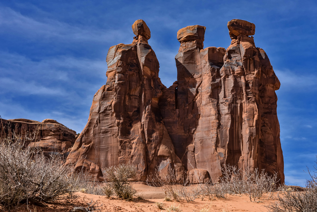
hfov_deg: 26.0
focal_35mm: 78
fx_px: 687
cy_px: 106
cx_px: 158
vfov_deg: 17.5
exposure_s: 1/200
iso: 400
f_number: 11
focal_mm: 52
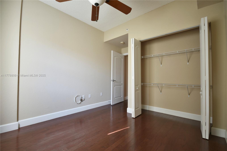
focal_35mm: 15
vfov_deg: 77.3
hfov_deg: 100.4
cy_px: 76
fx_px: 95
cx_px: 114
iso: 100
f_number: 4
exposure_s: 1/15
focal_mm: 10
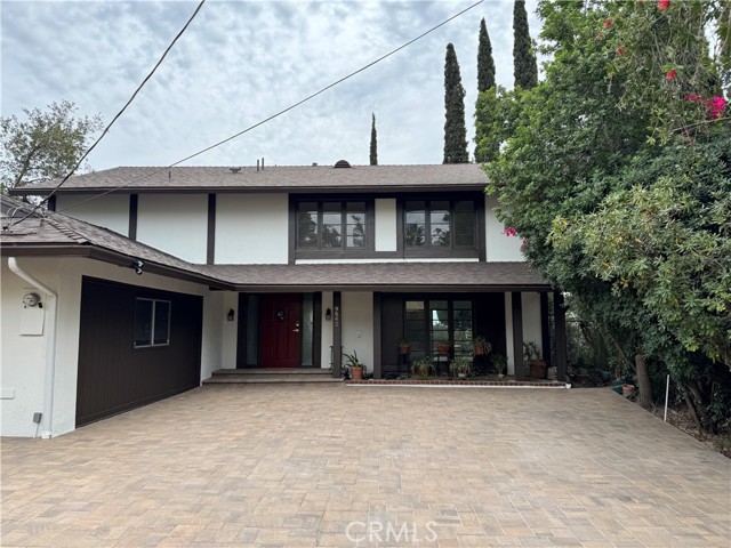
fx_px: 507
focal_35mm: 24
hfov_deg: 71.6
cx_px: 366
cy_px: 274
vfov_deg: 56.8
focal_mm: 6.76
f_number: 1.78
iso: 80
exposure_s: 1/1818
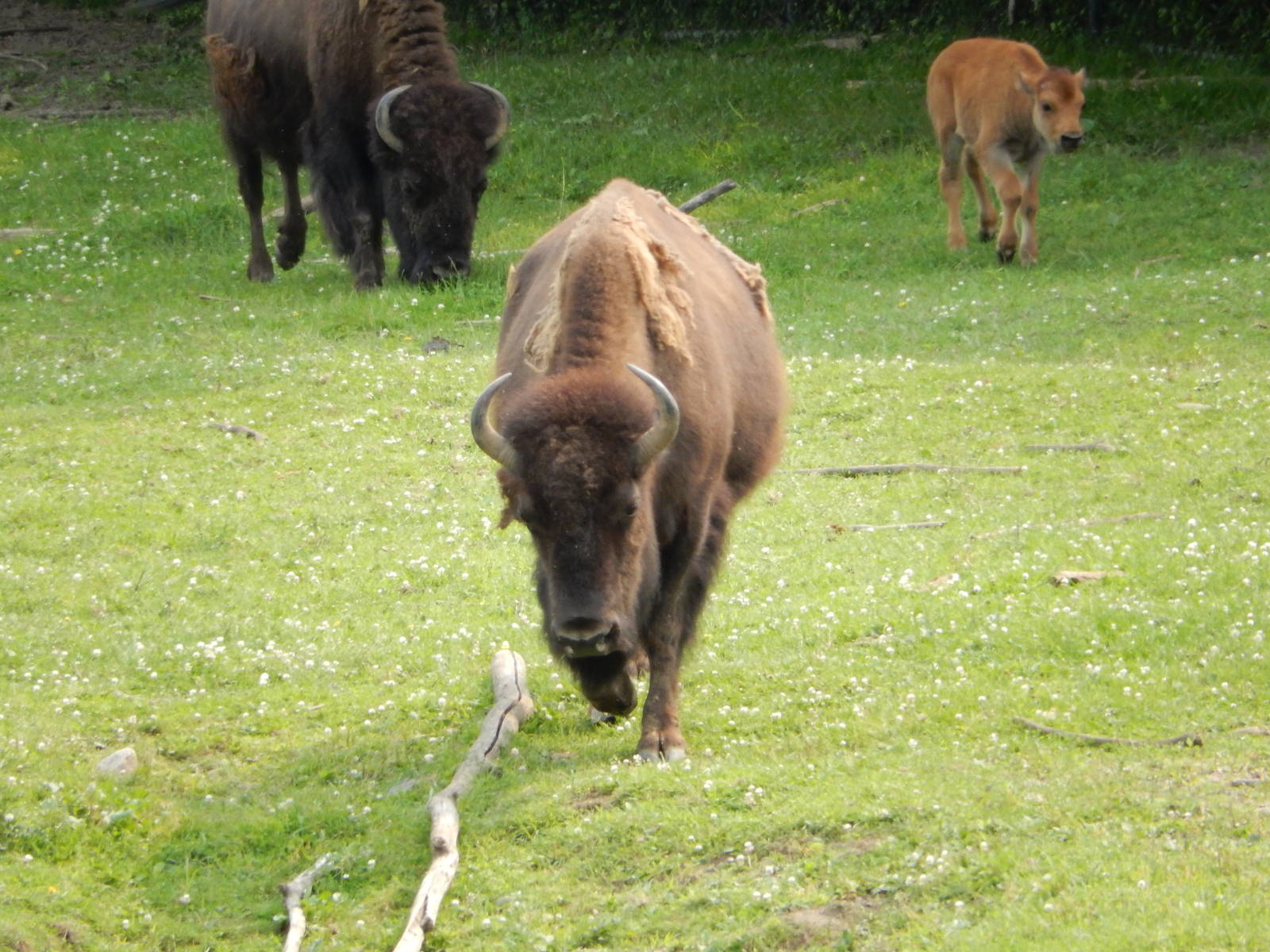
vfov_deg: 2.7
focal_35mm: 550
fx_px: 20179
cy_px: 476
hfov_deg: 3.6
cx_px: 635
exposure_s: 1/250
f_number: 6.3
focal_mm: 99
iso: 360
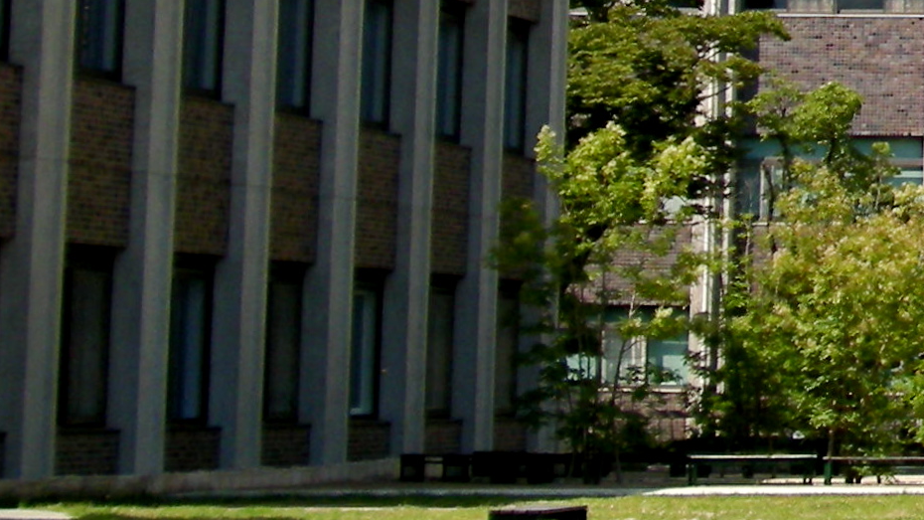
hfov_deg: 11.5
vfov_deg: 7.0
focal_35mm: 171
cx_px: 1765
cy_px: -308
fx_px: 4189
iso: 64
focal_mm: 7.9
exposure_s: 1/140
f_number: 8
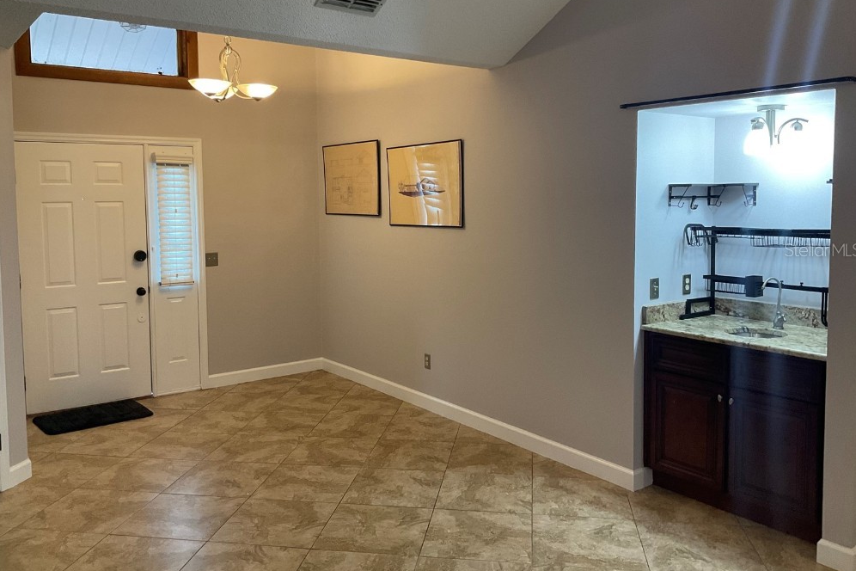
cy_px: 249
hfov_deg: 60.3
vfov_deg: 42.2
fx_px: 737
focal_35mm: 31
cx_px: 425
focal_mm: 3
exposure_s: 1/60
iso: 125
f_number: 1.8
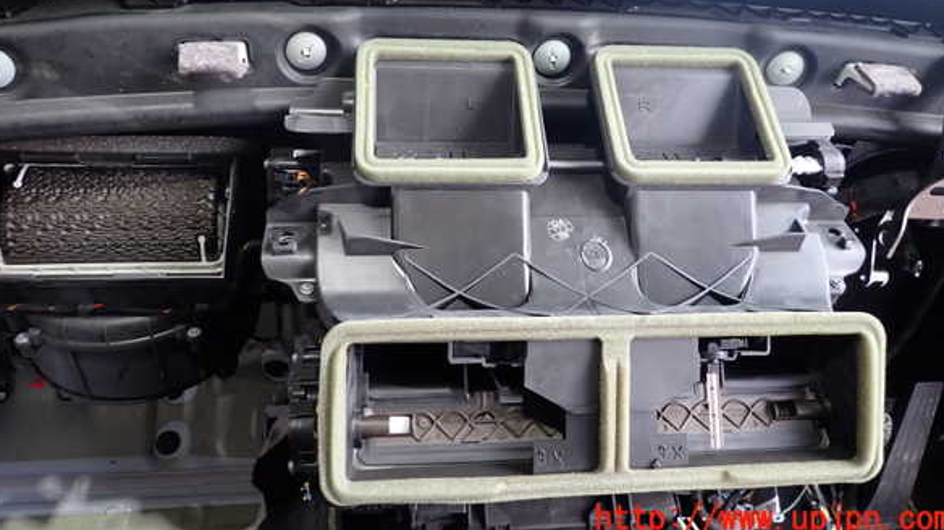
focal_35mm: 28
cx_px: 475
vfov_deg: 40.9
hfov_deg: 67.9
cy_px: 176
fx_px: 701
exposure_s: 1/40
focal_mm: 4.5
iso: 200
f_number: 2
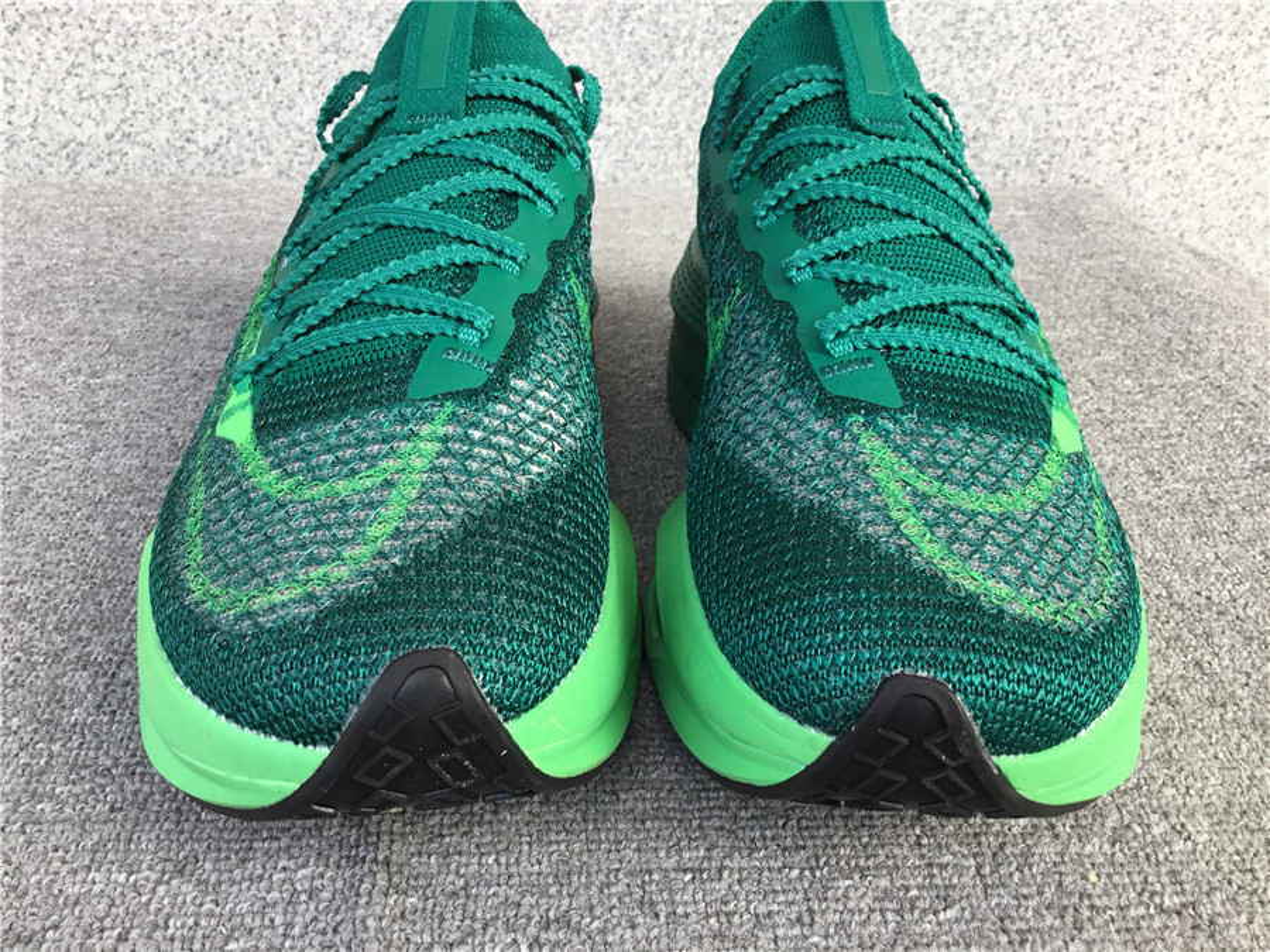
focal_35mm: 31
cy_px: 476
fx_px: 1137
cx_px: 635
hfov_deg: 58.4
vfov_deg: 45.4
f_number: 2.4
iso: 25
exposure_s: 1/100
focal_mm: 3.3
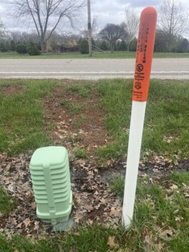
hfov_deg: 53.1
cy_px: 126
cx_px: 94
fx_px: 189
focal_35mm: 26
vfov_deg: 67.3
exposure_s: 1/1279
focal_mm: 5.1
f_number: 1.6
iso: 50
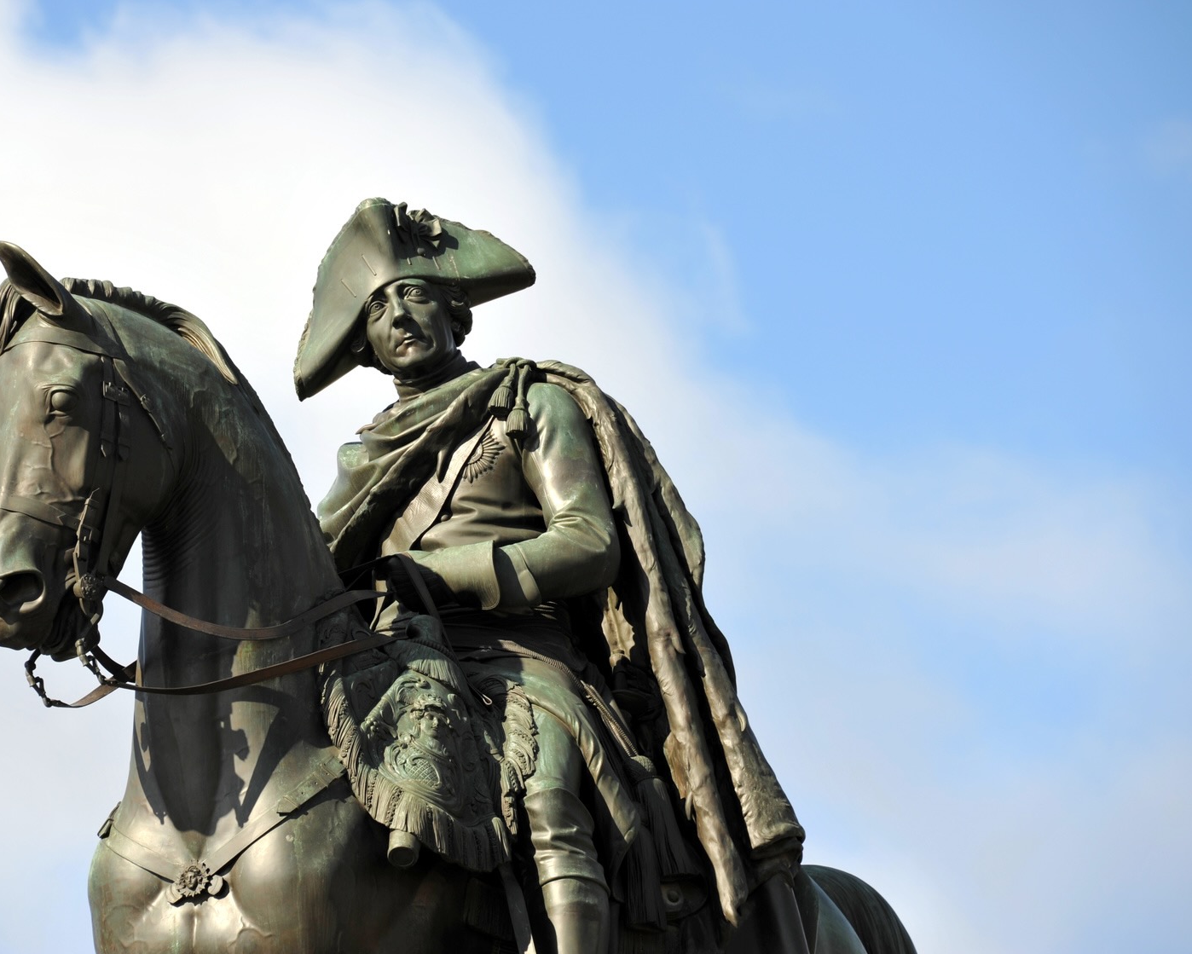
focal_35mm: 340
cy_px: 478
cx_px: 485
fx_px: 11997
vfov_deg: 4.6
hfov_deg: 5.7
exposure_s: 1/320
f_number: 9
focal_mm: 300
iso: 200
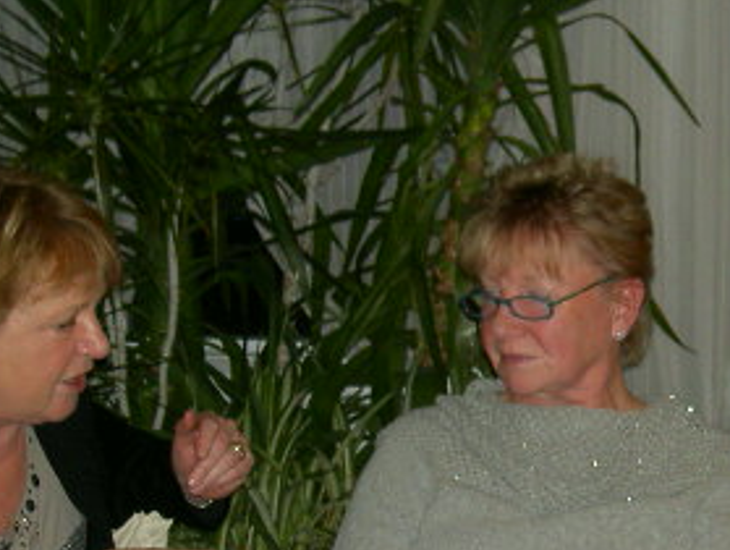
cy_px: 409
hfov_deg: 15.5
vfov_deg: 11.8
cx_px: 586
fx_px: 2661
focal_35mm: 126
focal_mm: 11.3
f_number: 3.3
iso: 100
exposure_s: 1/68.5
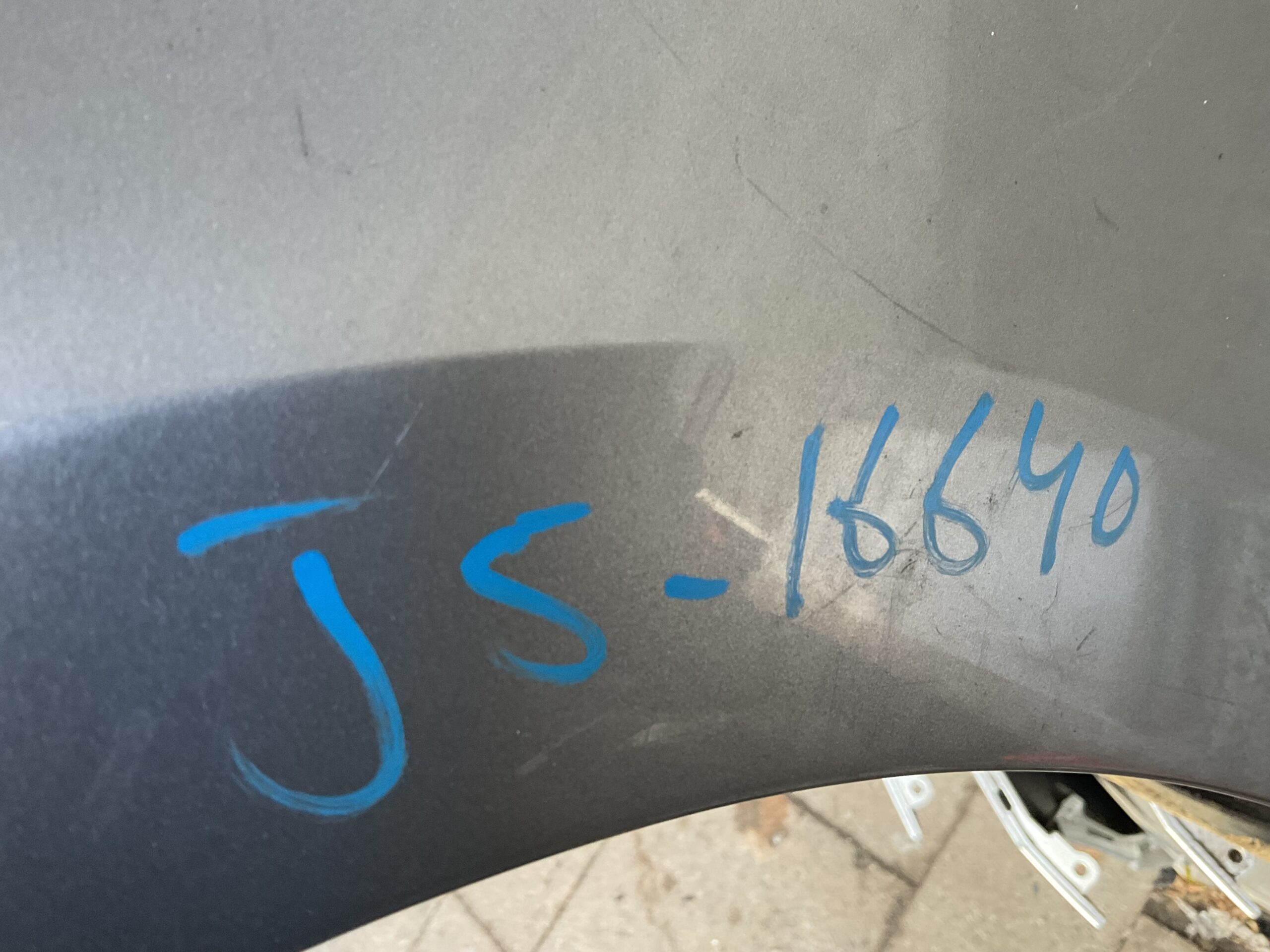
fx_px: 1064
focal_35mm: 29
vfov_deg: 48.2
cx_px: 635
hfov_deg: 61.7
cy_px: 476
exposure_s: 1/50
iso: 100
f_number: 1.8
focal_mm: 3
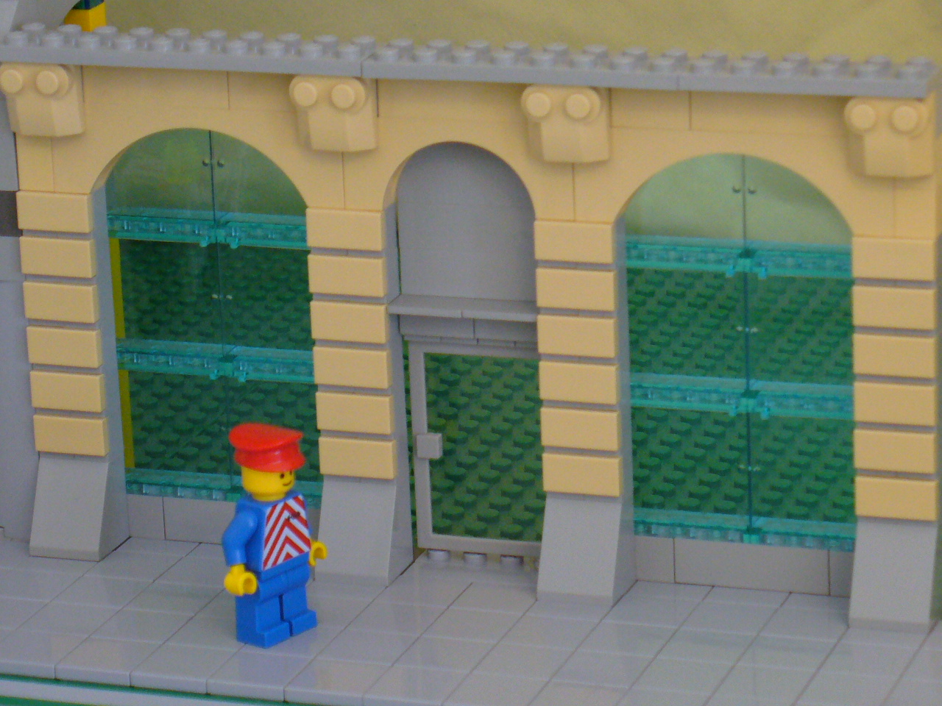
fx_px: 3891
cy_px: 353
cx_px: 471
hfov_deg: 13.8
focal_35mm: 143
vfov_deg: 10.4
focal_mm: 17.2
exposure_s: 1/40
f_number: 3.5
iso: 200
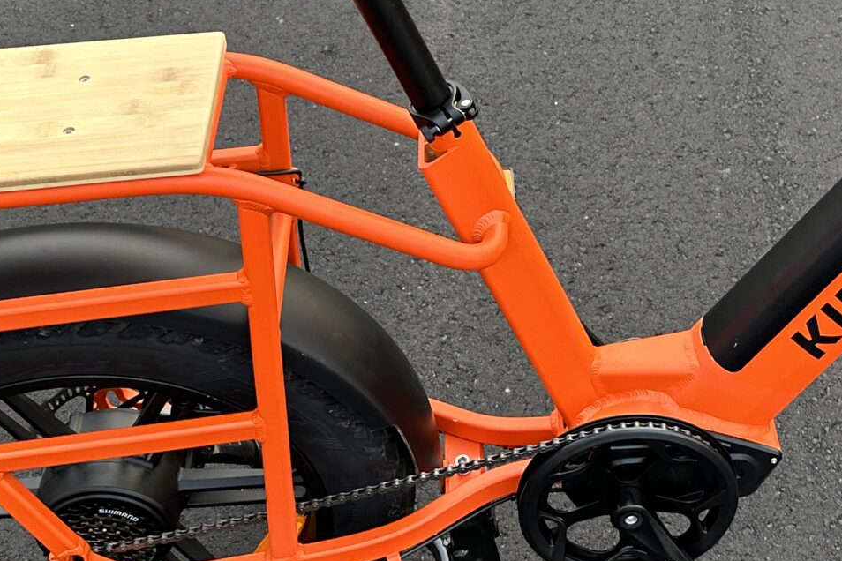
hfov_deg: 29.8
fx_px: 1567
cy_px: 36
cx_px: 594
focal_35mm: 67
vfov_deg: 19.9
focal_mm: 6.86
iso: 125
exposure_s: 1/121
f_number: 1.78
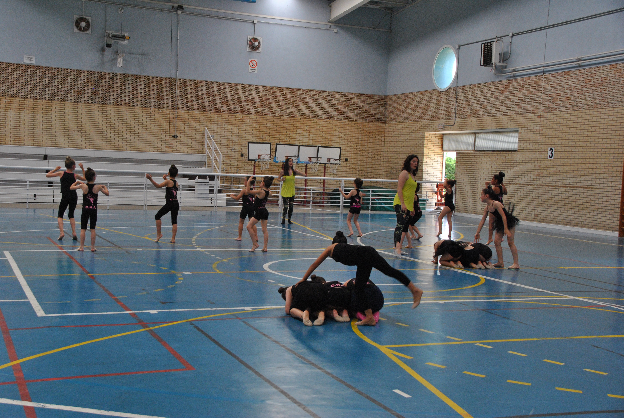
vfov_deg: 26.6
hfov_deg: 38.8
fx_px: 885
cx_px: 312
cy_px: 209
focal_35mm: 51
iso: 800
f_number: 6.3
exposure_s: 1/160
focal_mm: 34
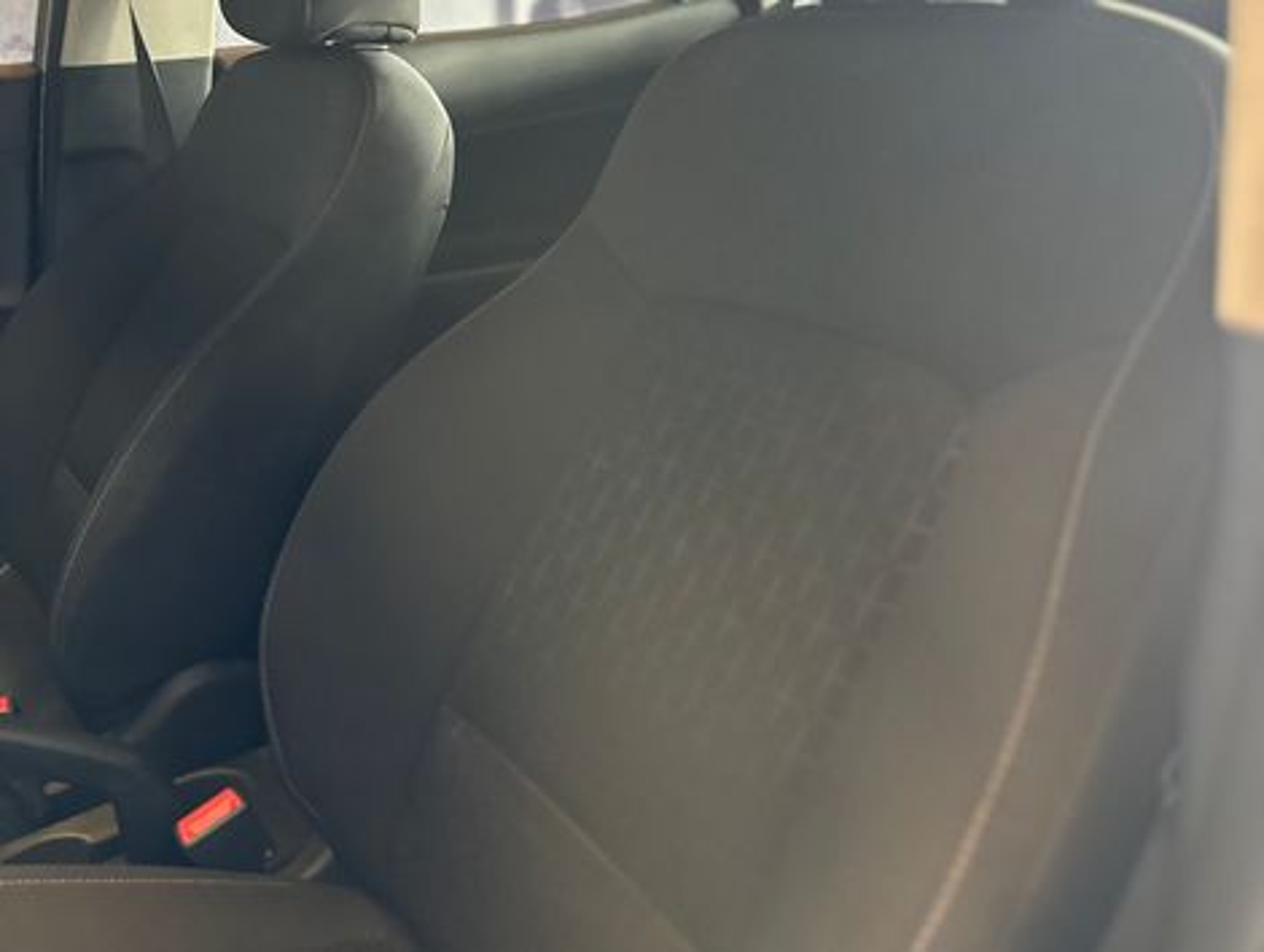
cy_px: 476
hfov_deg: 71.5
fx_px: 878
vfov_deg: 56.9
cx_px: 632
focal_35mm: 24
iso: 800
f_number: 1.78
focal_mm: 6.86
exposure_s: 1/30
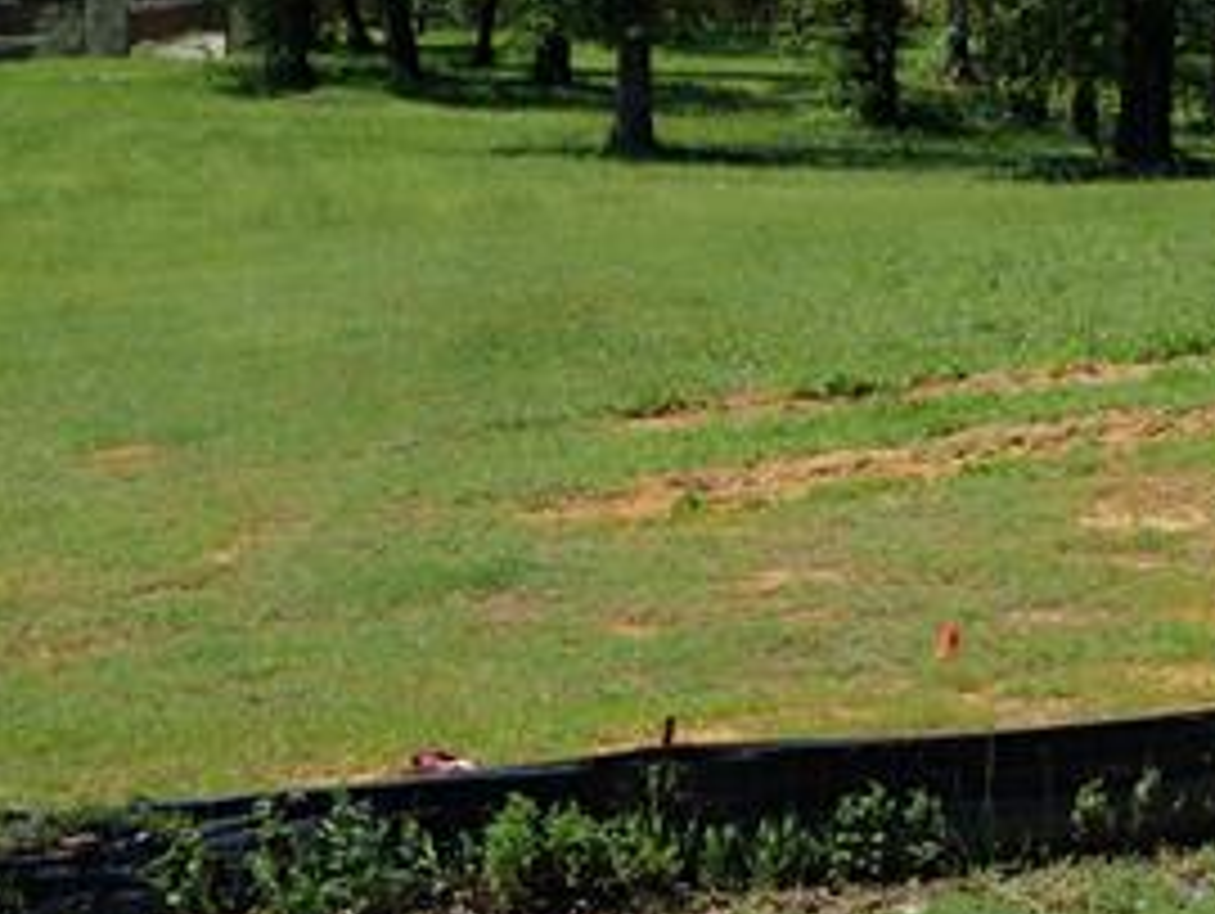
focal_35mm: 102
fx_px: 3583
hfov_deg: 18.5
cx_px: 1354
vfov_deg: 14.0
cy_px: -221
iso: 100
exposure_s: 1/500
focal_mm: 28
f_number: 5
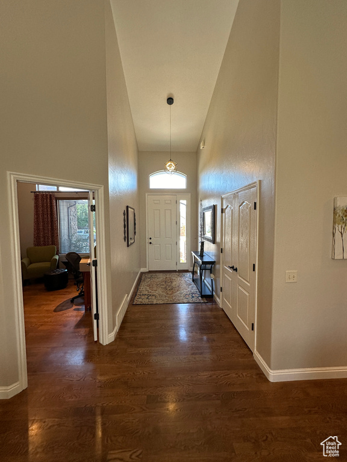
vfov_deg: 102.1
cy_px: 231
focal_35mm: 14
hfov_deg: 85.7
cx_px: 174
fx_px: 187
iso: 160
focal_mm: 2.22
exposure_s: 1/120
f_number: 2.2
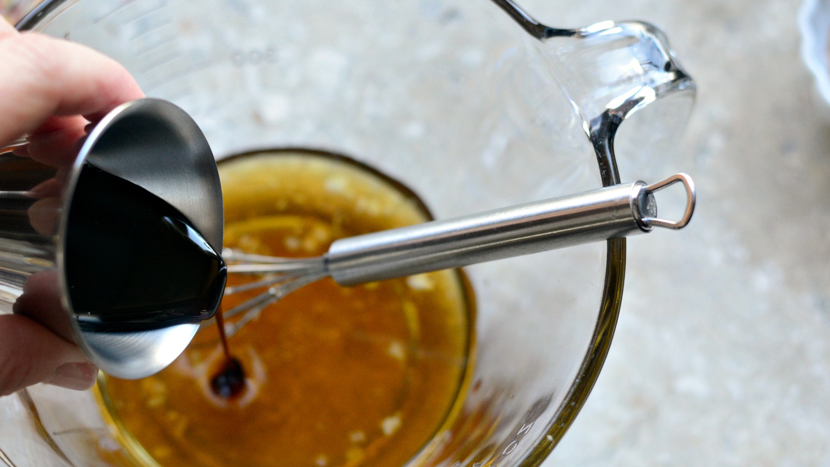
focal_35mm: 71
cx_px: 312
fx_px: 1563
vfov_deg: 17.0
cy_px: 239
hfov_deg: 29.6
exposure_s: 1/160
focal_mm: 50
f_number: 3.2
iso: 1100
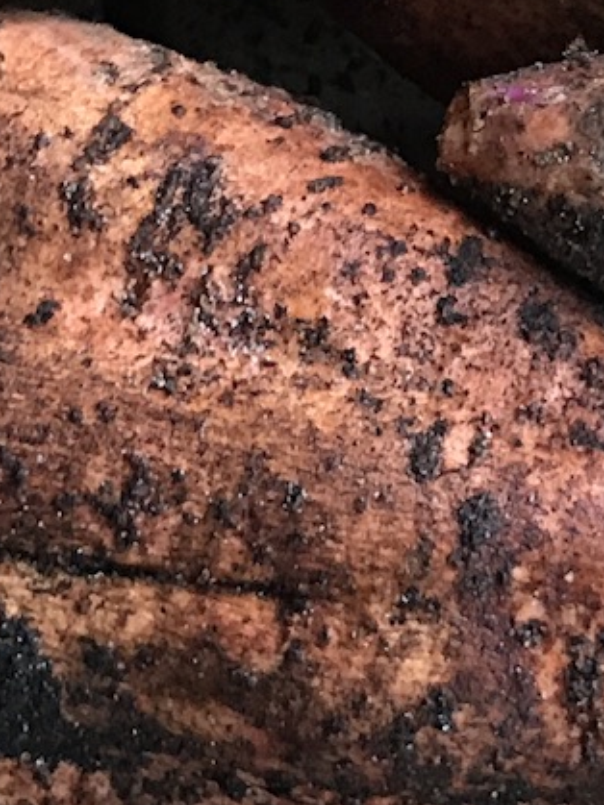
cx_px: 591
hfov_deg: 10.7
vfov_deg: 14.2
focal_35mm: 137
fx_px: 3189
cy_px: 37
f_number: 1.8
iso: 40
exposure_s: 1/15
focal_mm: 3.99
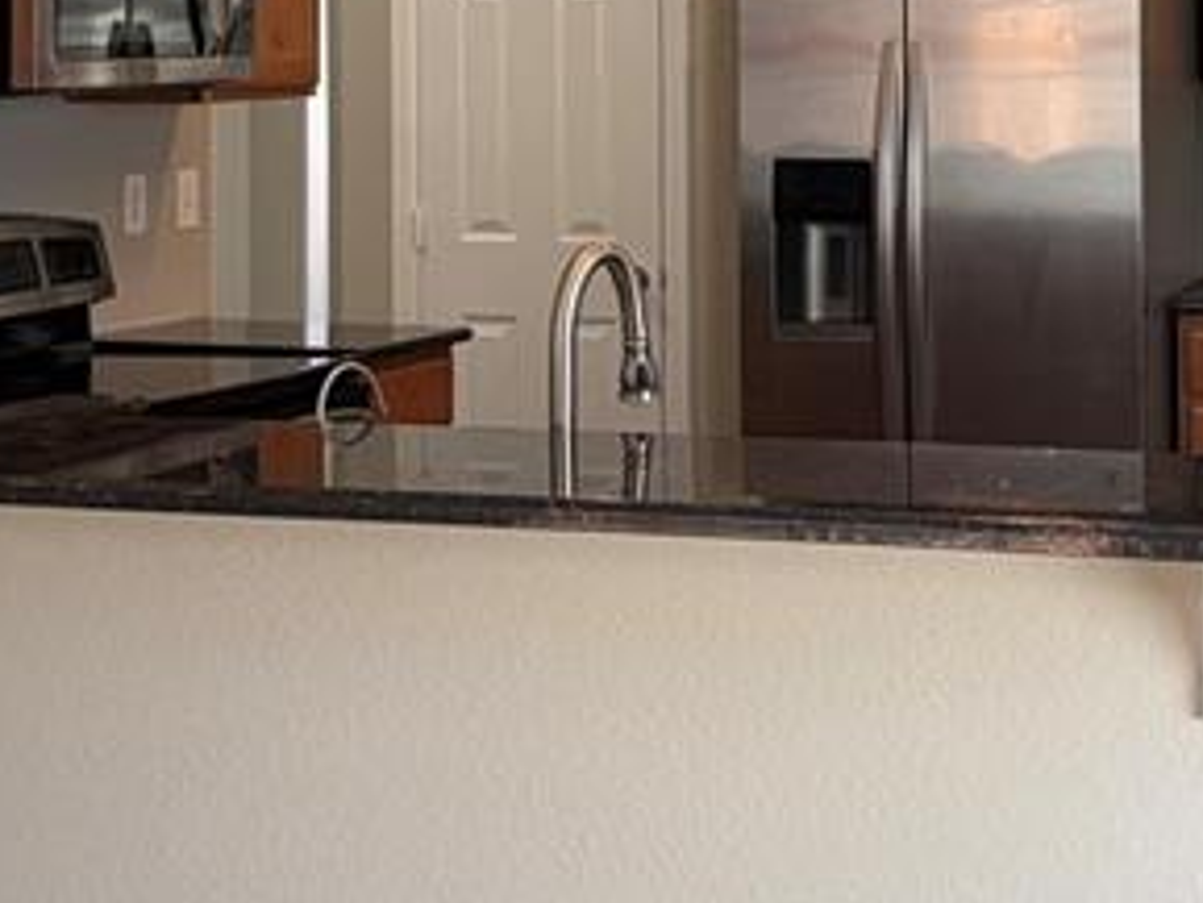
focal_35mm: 92
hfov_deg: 21.2
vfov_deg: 15.9
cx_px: 816
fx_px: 3199
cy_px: 73
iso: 100
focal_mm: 5.96
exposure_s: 1/122
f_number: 1.6
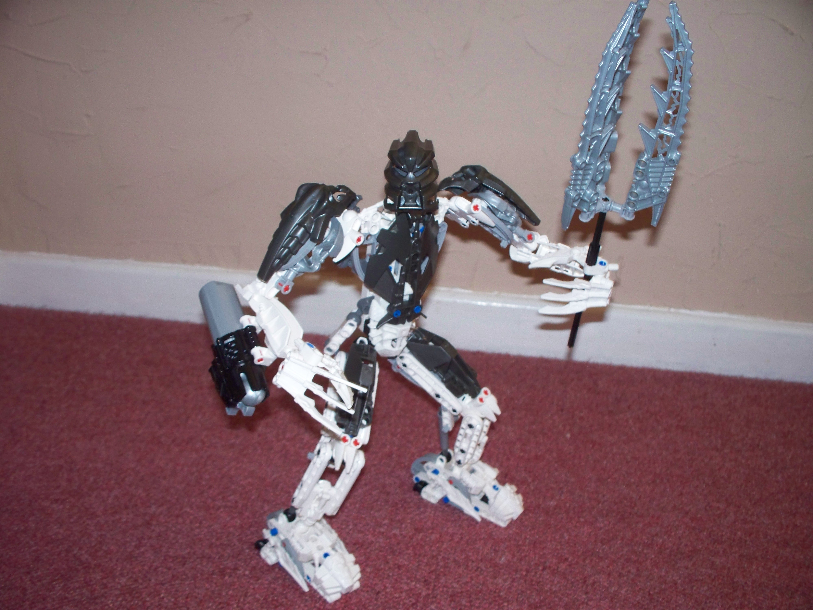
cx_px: 406
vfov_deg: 39.7
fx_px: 846
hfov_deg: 51.4
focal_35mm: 36
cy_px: 305
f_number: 2.8
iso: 200
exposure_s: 1/30
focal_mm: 7.54
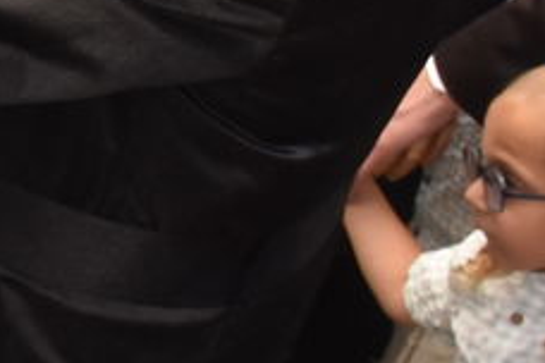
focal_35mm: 166
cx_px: -899
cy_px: -144
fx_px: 2513
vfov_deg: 8.1
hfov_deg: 10.2
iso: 1000
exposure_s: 1/160
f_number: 9
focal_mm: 18
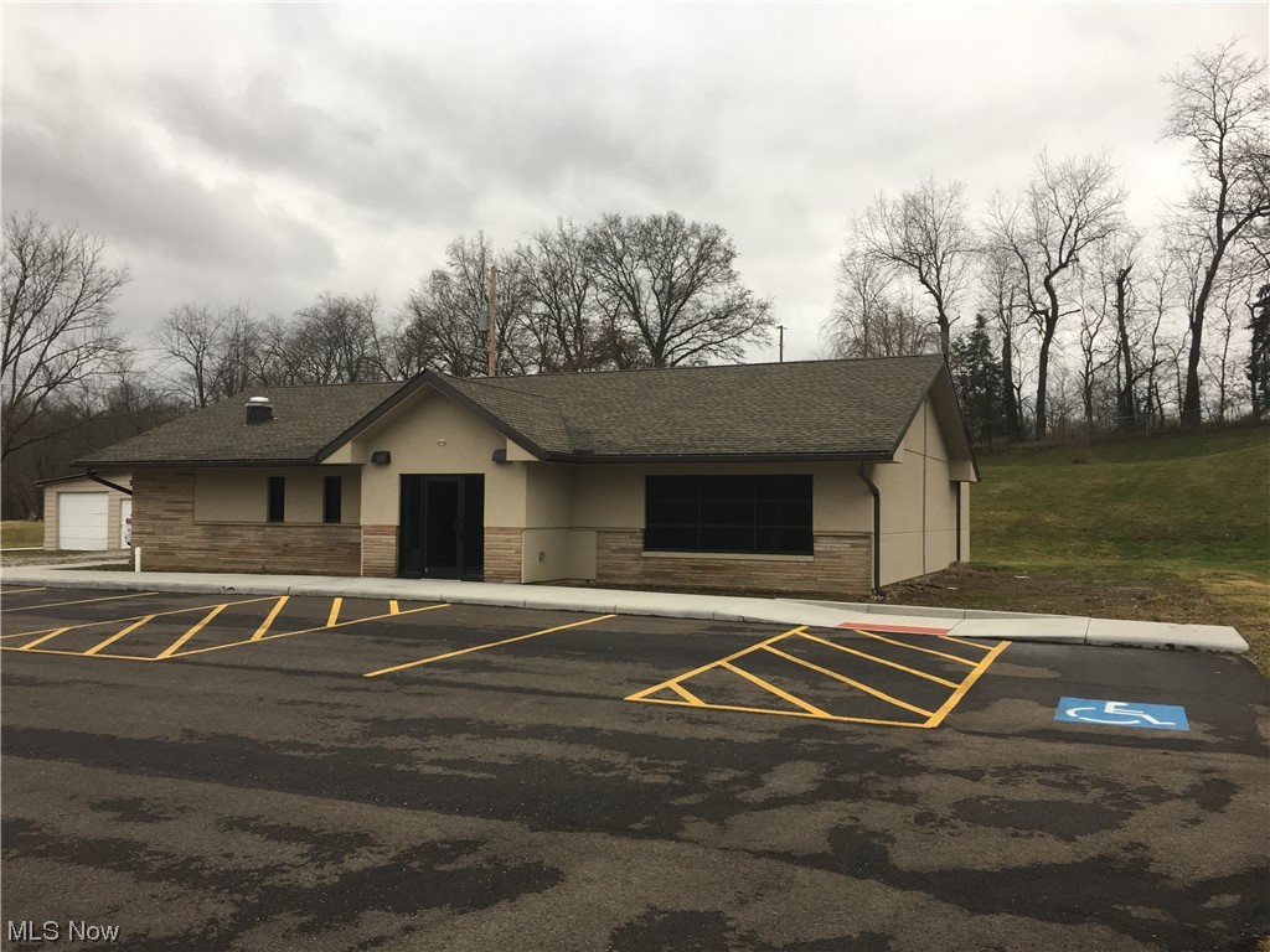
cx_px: 635
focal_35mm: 29
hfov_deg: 61.7
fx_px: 1064
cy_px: 476
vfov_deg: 48.2
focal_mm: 4.15
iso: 32
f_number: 2.2
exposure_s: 1/120
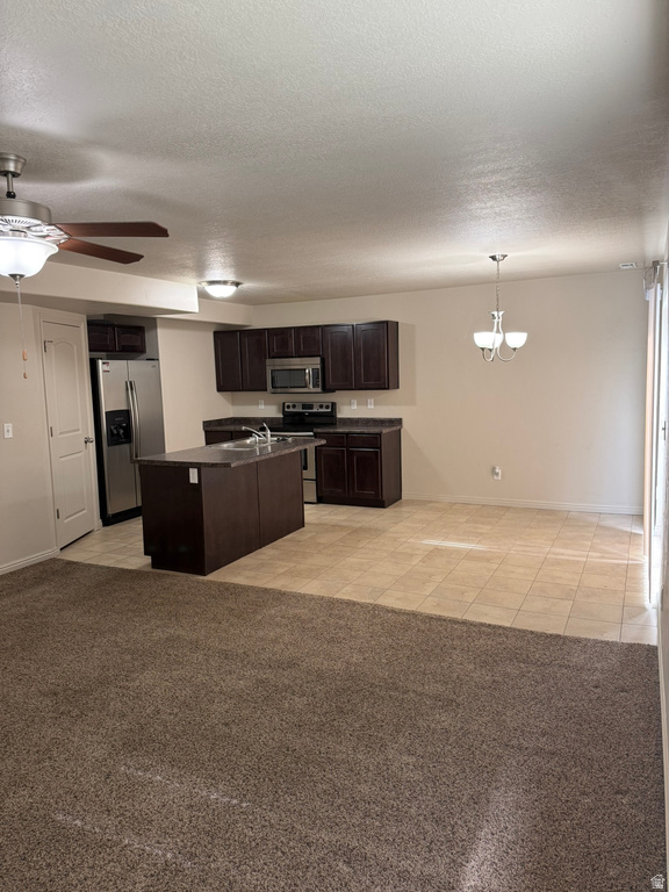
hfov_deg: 56.8
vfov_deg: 71.6
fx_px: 618
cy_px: 446
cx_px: 334
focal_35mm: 24
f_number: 1.78
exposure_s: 1/60
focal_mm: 6.76
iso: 160
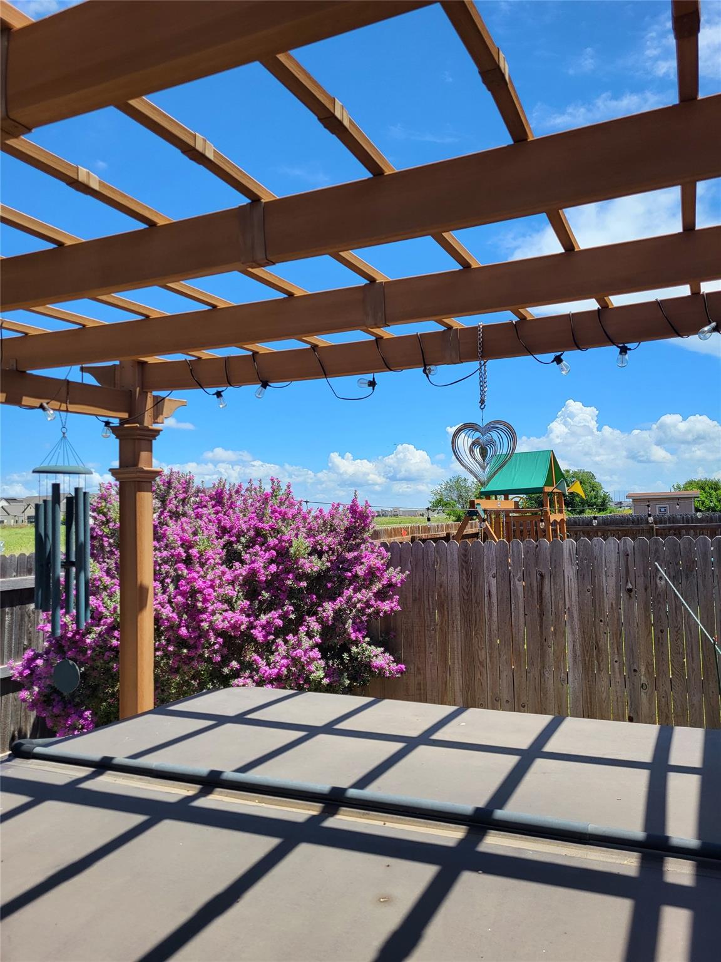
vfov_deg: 67.3
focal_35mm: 26
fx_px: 722
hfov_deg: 53.1
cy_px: 481
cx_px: 360
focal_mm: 5.4
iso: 40
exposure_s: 1/1804
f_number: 1.8
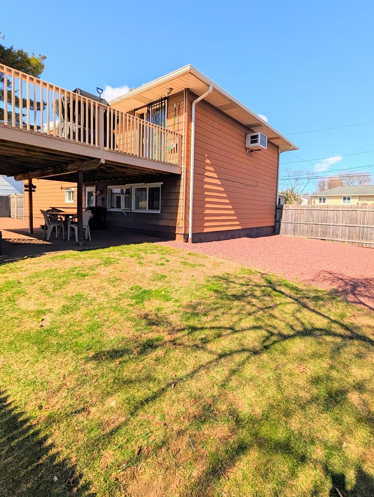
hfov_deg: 81.6
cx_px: 207
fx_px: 215
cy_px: 219
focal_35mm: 15
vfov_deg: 97.6
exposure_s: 1/2924
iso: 46
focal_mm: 2.02
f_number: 1.7
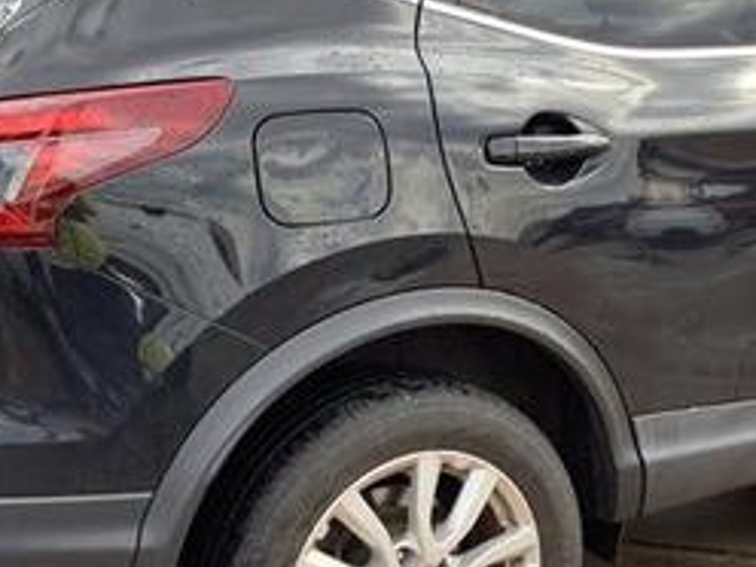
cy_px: 338
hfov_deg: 30.7
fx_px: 1376
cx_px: 405
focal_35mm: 63
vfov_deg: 23.3
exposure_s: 1/180
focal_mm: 3.3
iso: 25
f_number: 2.4
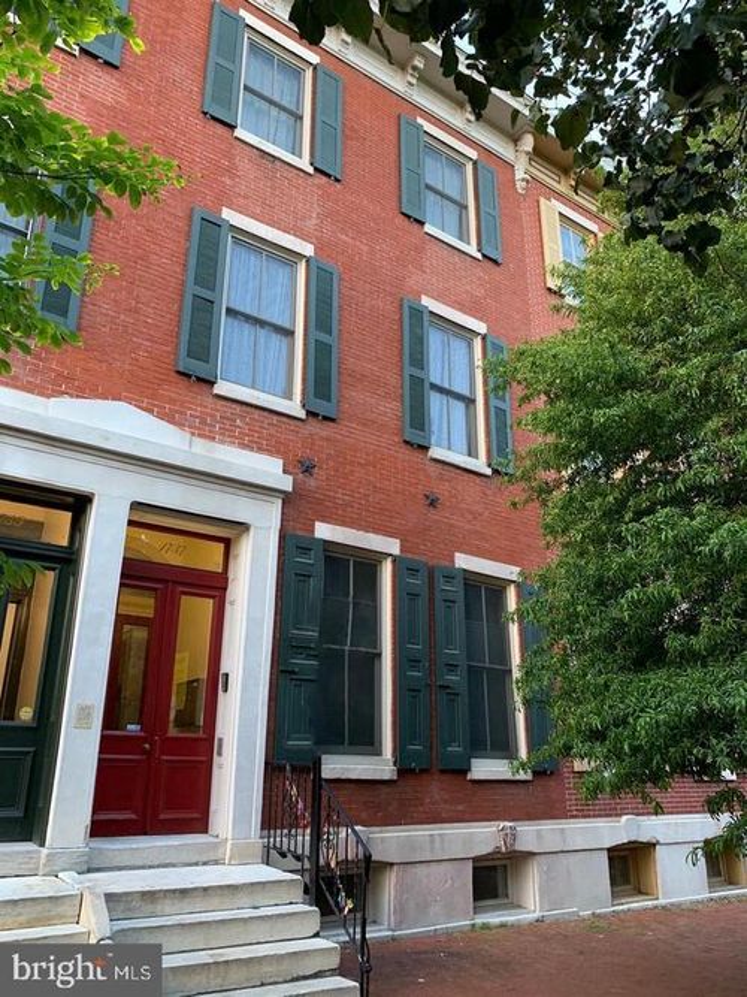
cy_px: 498
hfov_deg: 53.0
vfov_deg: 67.3
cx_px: 374
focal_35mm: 26
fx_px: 748
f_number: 1.8
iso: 100
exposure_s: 1/60
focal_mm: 4.25
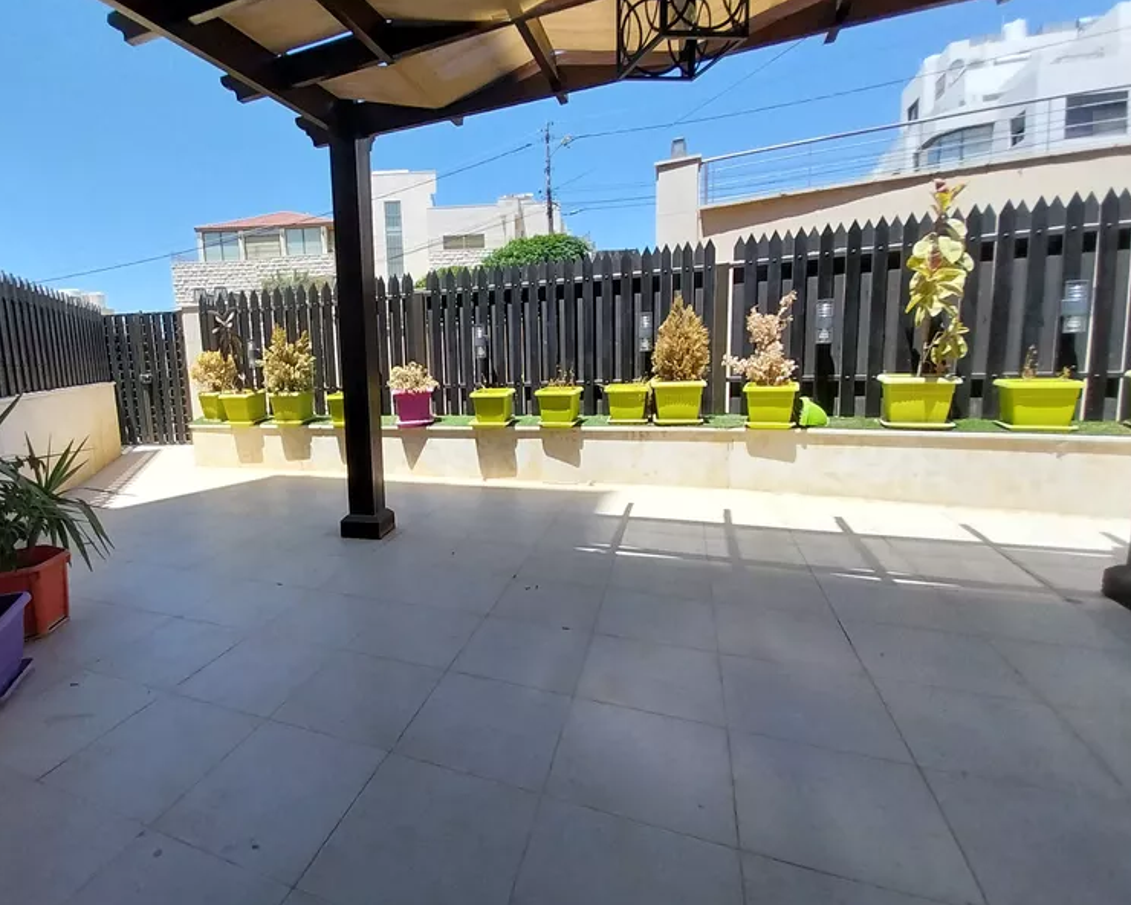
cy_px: 422
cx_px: 442
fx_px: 536
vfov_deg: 80.3
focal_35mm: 16
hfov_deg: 91.7
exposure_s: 1/1057
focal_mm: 1.3
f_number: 2.2
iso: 64
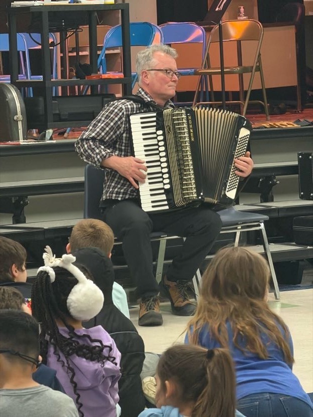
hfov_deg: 7.4
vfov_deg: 9.9
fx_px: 2411
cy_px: 208
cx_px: 156
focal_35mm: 200
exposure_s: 1/60
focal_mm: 16.89
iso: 640
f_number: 2.8
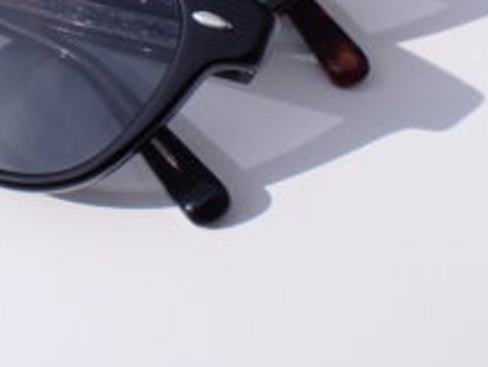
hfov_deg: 28.2
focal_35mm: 65
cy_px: 23
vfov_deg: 22.0
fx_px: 917
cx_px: 15
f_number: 9
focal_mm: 5.79
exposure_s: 1/200
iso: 100
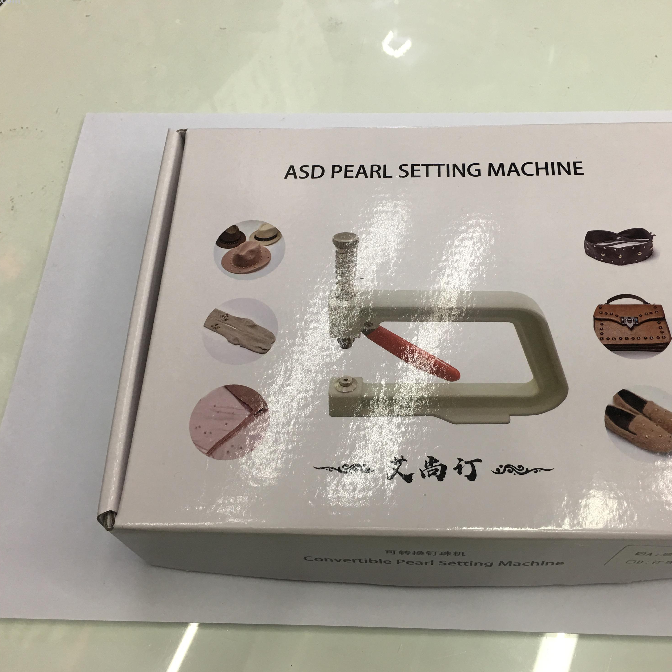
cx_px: 387
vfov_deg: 47.2
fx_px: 769
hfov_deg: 47.1
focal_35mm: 35
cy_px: 338
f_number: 2.2
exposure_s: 1/33
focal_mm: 4.15
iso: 32
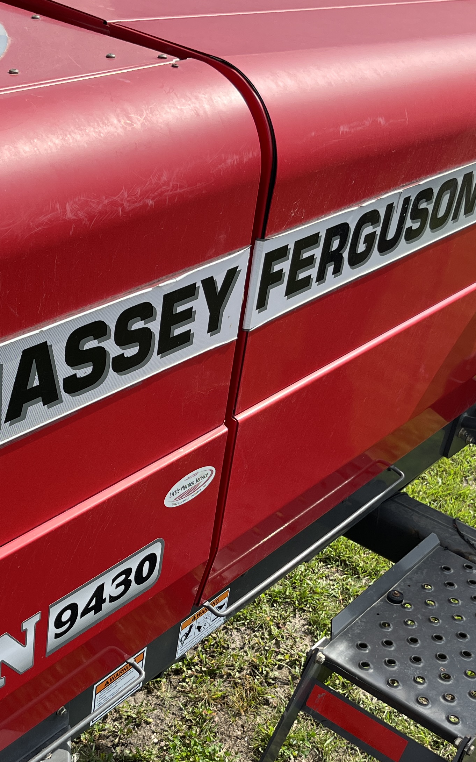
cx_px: 196
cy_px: 485
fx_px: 1058
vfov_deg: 39.3
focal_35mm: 51
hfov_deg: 25.3
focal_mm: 5.1
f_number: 1.6
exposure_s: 1/1497
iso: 50
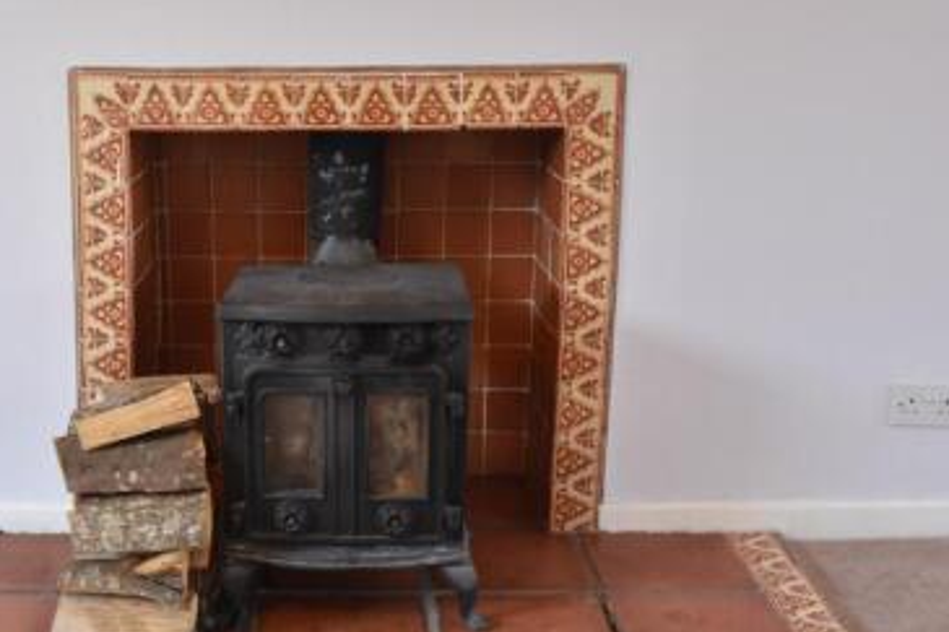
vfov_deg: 28.6
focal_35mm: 47
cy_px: 360
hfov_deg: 41.6
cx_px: 343
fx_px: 1238
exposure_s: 1/40
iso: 1600
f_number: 4.5
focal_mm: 24
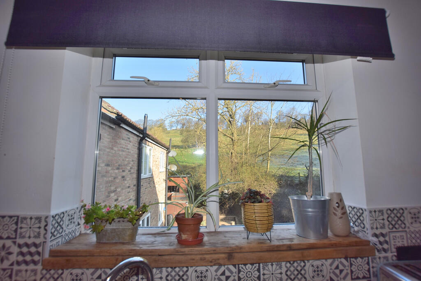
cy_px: 140
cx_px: 210
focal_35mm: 15
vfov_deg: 77.3
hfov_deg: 100.4
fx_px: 175
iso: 100
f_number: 5.6
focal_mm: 10
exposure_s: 1/125
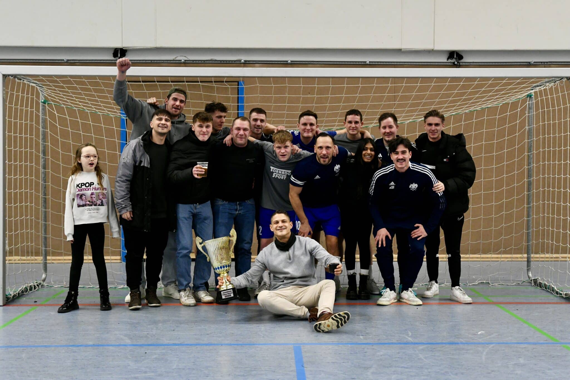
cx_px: 285
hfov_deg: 48.5
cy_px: 190
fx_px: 633
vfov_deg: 33.4
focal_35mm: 40
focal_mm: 40
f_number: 2.8
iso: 5000
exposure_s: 1/640
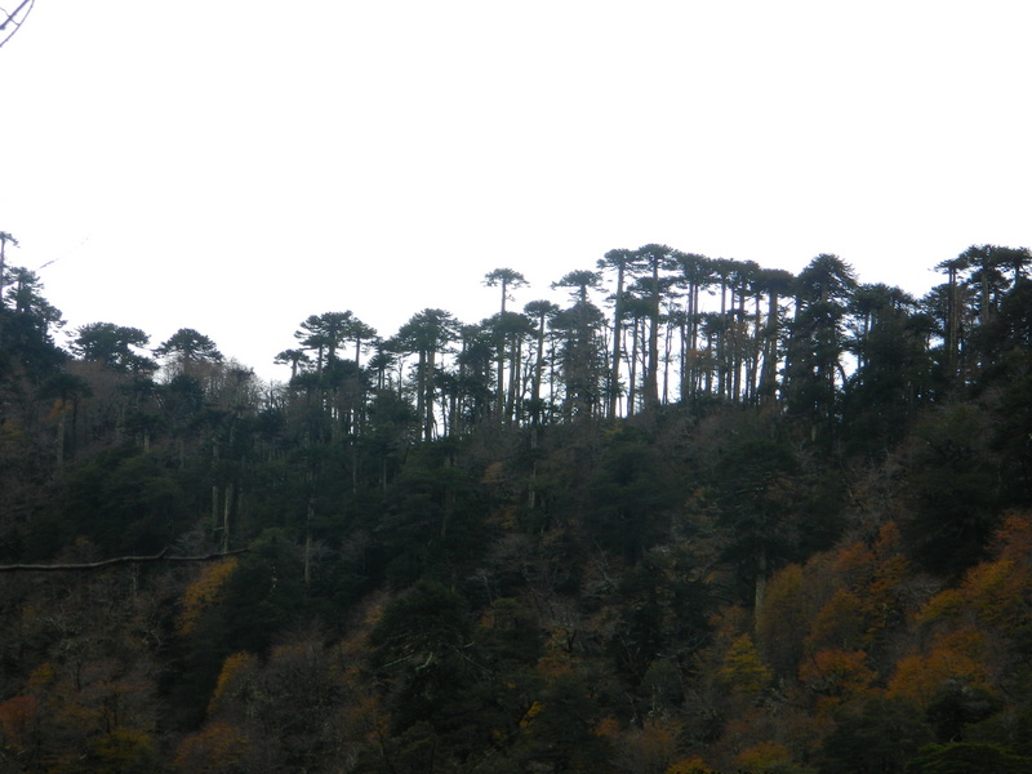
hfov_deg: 13.2
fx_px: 4472
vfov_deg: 9.9
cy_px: 387
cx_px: 516
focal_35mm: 150
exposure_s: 1/250
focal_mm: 27
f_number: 4.9
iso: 80
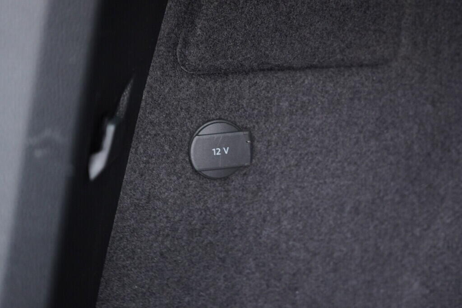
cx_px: 231
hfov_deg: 53.1
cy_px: 154
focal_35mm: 36
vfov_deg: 36.9
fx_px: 462
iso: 1600
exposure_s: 1/40
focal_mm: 24
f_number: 2.8
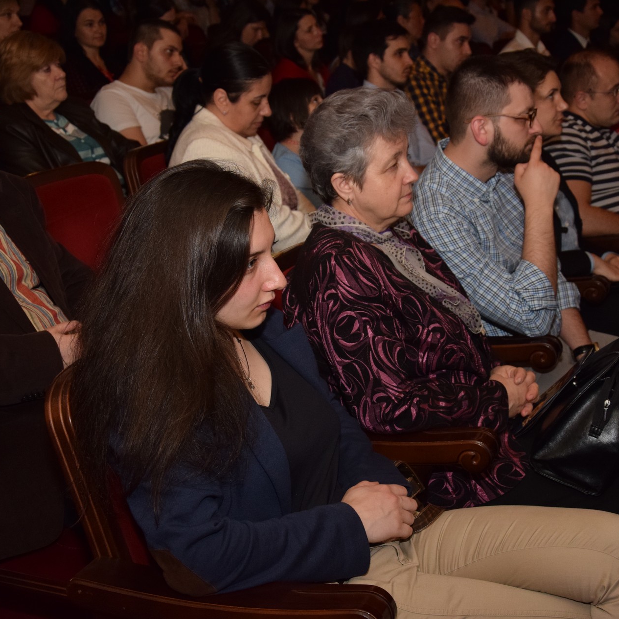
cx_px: 368
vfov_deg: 31.6
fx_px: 1092
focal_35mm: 54
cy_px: 311
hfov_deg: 31.6
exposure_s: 1/100
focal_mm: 28
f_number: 4.5
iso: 800
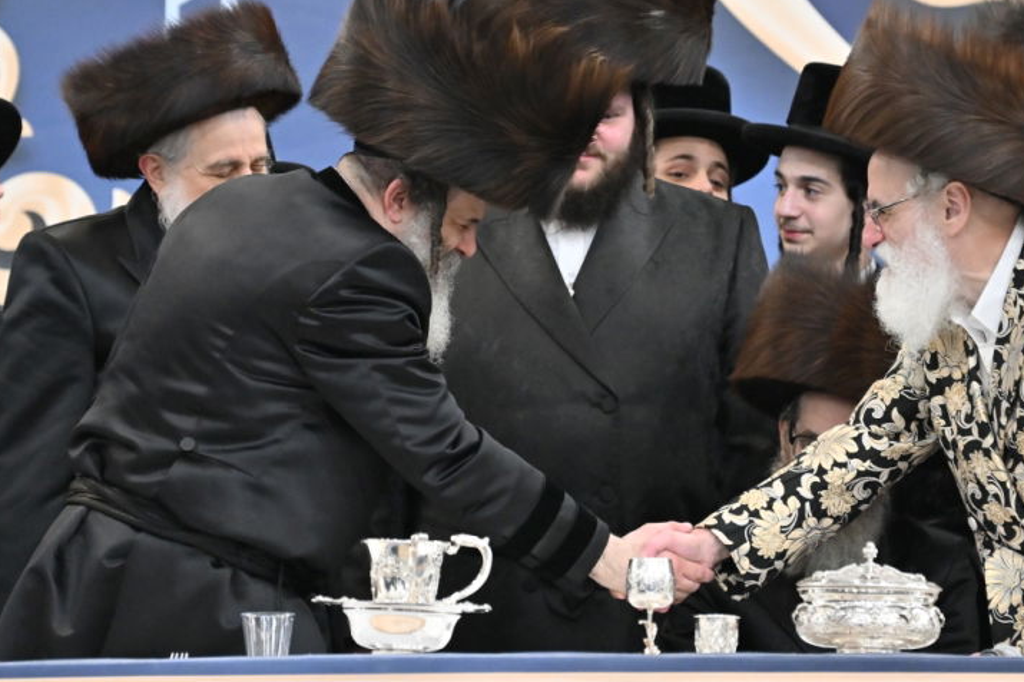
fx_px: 10377
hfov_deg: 5.6
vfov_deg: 3.8
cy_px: 278
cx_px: 677
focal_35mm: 365
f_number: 2.8
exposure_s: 1/400
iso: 1600
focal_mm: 170
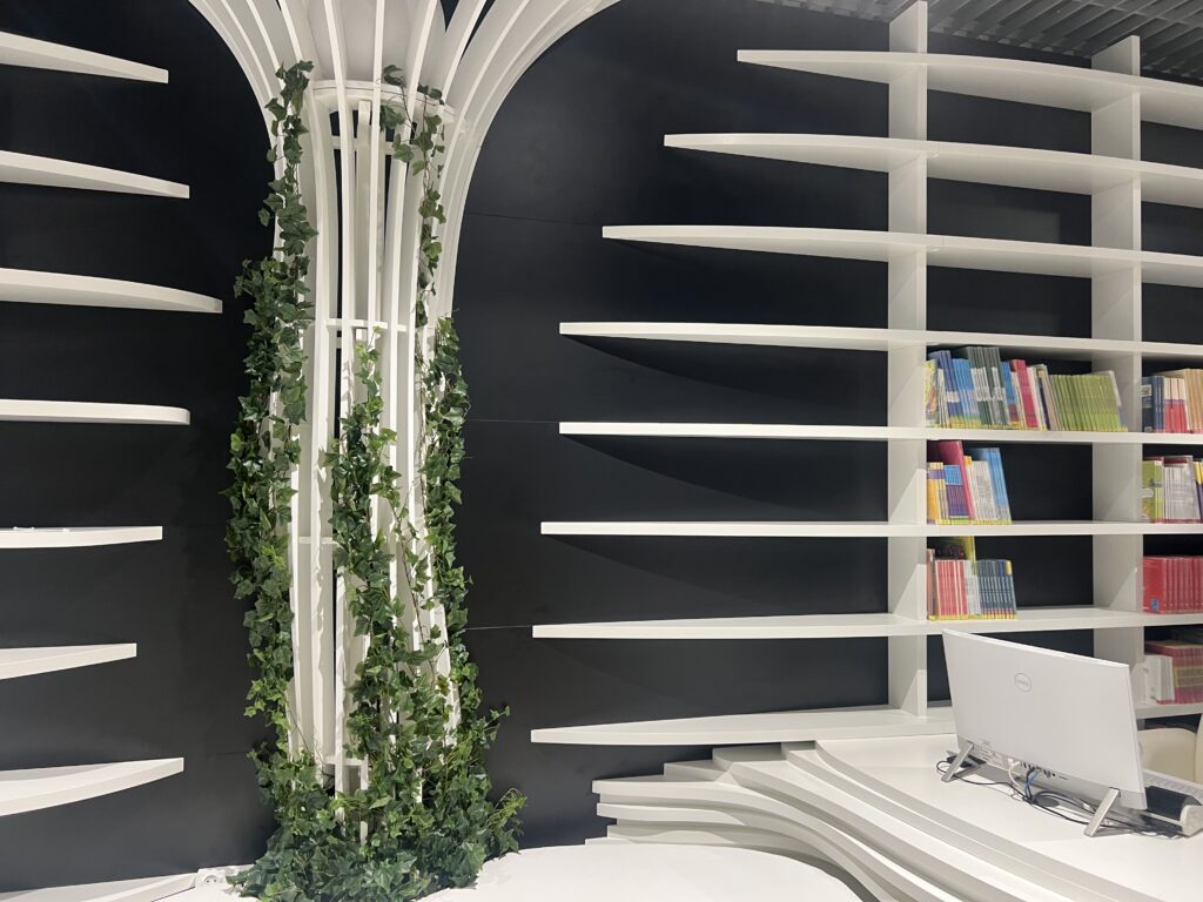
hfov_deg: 67.3
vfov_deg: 53.1
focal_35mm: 26
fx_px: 904
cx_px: 602
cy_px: 451
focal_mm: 5.7
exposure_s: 1/50
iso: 100
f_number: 1.5
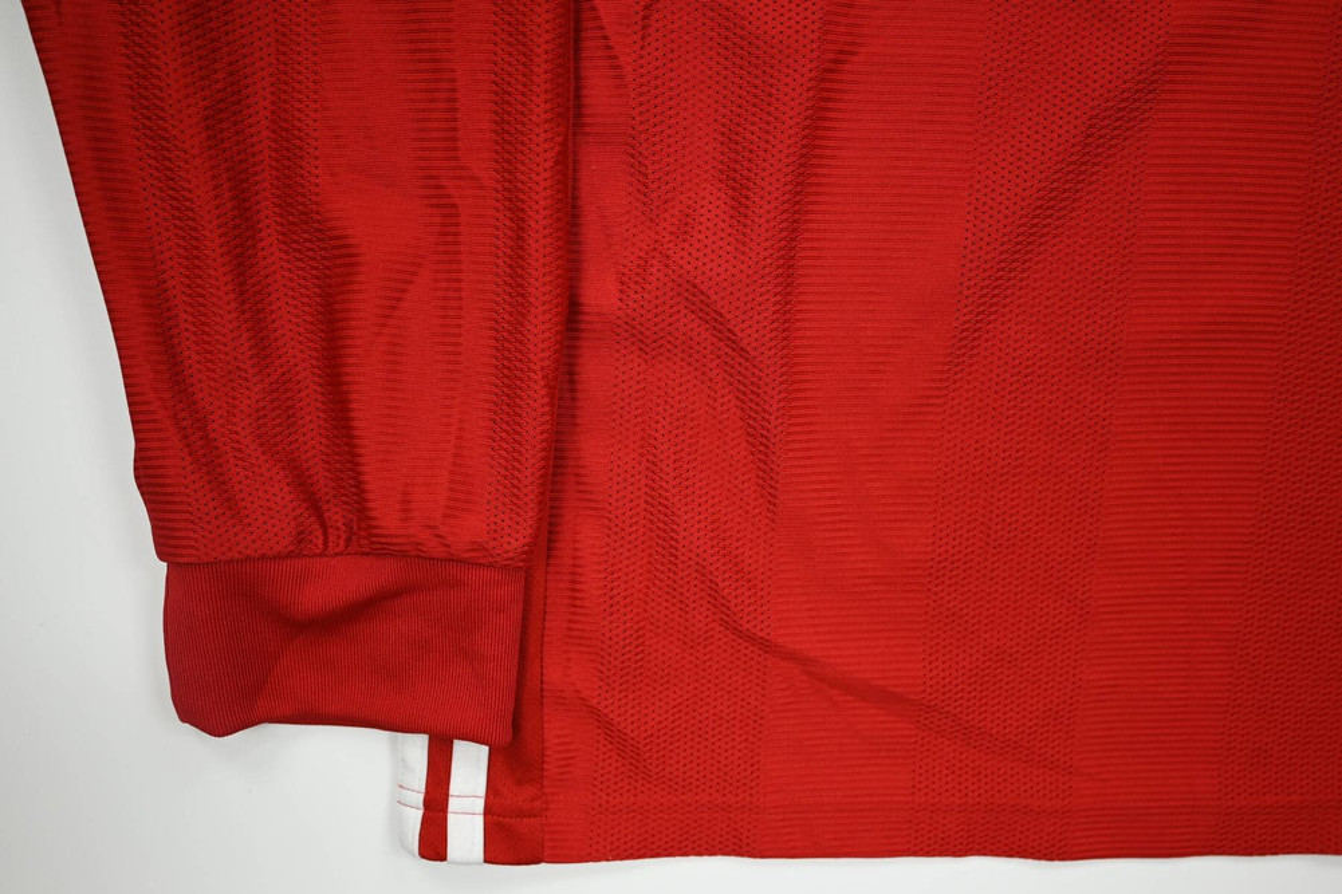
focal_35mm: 24
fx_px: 894
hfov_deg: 73.8
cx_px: 671
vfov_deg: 53.1
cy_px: 447
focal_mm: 24
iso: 200
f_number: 4.8
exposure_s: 1/125
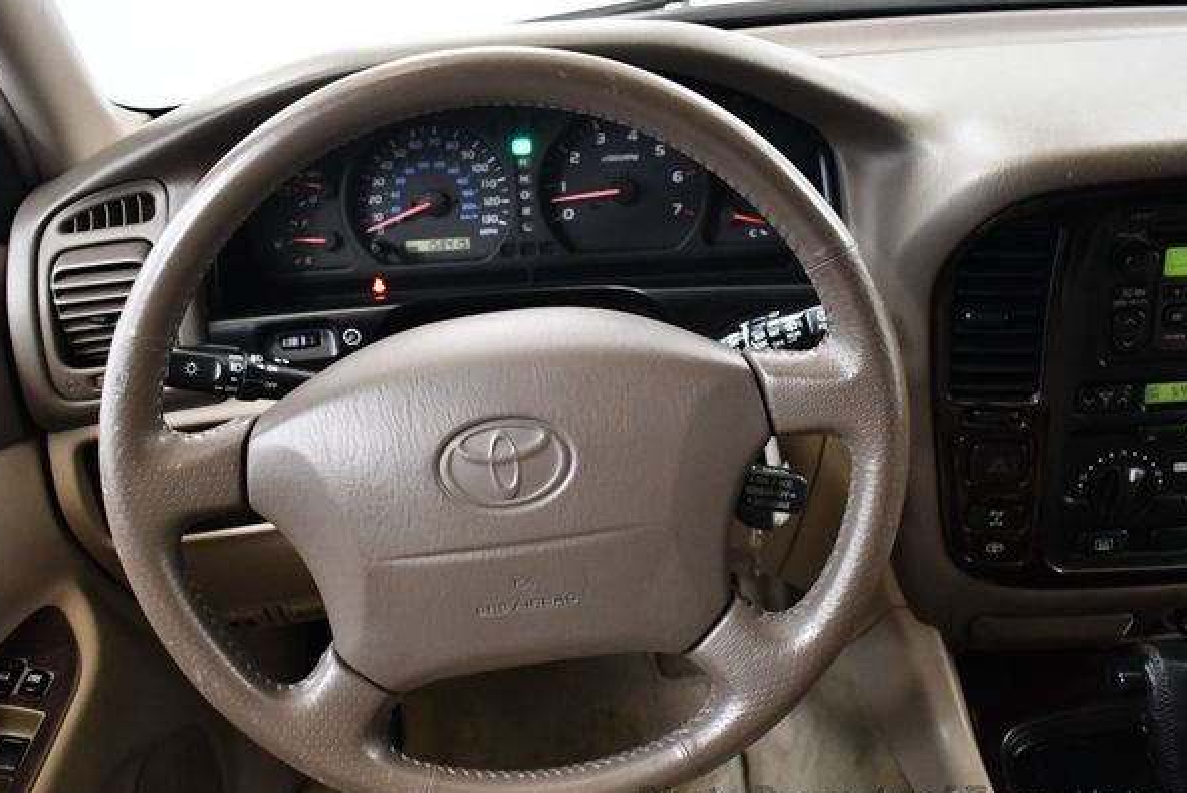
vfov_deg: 34.3
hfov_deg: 49.5
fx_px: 1287
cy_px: 412
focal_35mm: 39
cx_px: 615
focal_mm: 18
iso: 3200
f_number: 3.5
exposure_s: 1/100
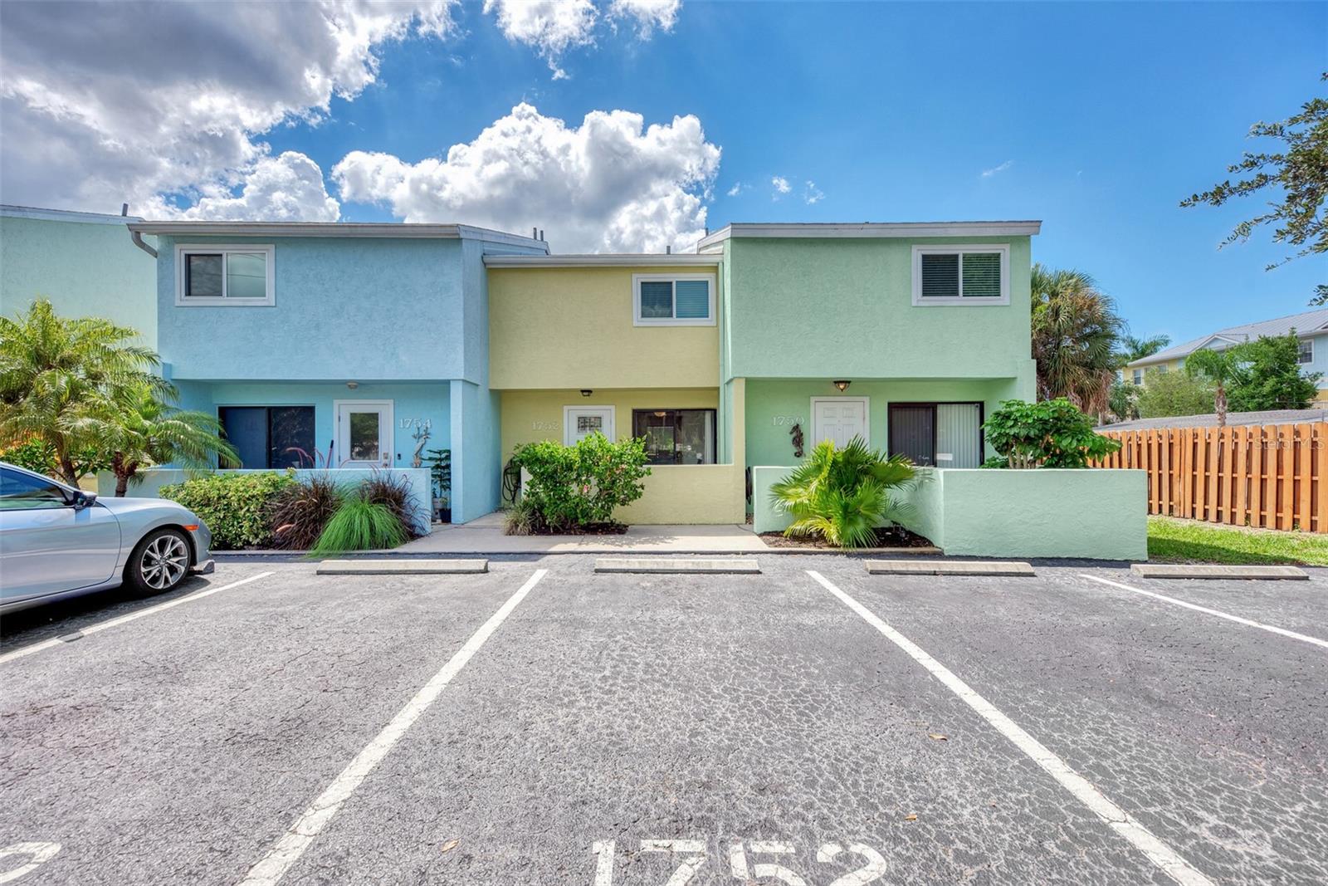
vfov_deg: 77.3
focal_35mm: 15
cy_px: 443
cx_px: 664
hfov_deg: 100.4
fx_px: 553
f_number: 7.1
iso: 200
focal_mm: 15
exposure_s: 1/800
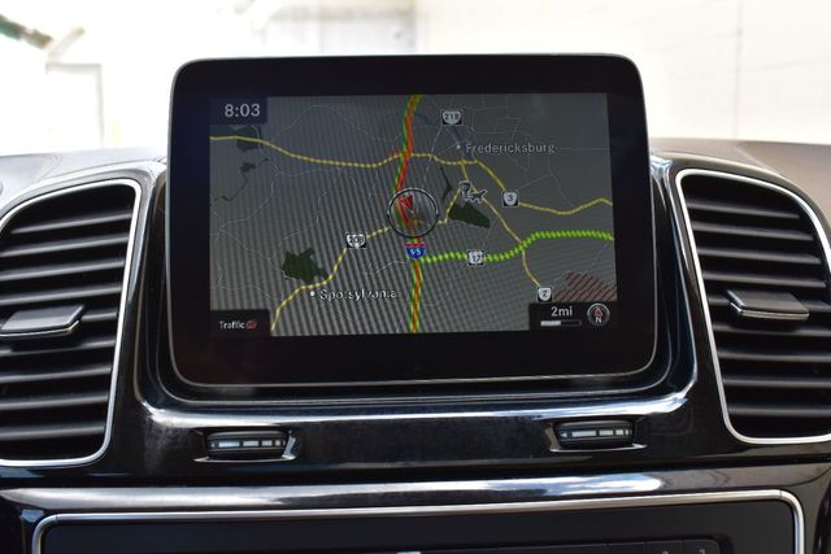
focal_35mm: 38
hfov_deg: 51.3
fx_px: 866
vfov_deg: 35.5
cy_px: 277
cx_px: 416
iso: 400
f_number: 9
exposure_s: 1/100
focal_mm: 25
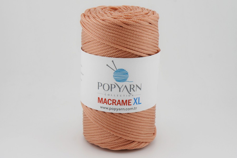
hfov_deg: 29.2
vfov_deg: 19.7
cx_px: 118
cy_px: 79
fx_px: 454
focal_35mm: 69
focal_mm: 46
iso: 200
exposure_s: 1/320
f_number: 9
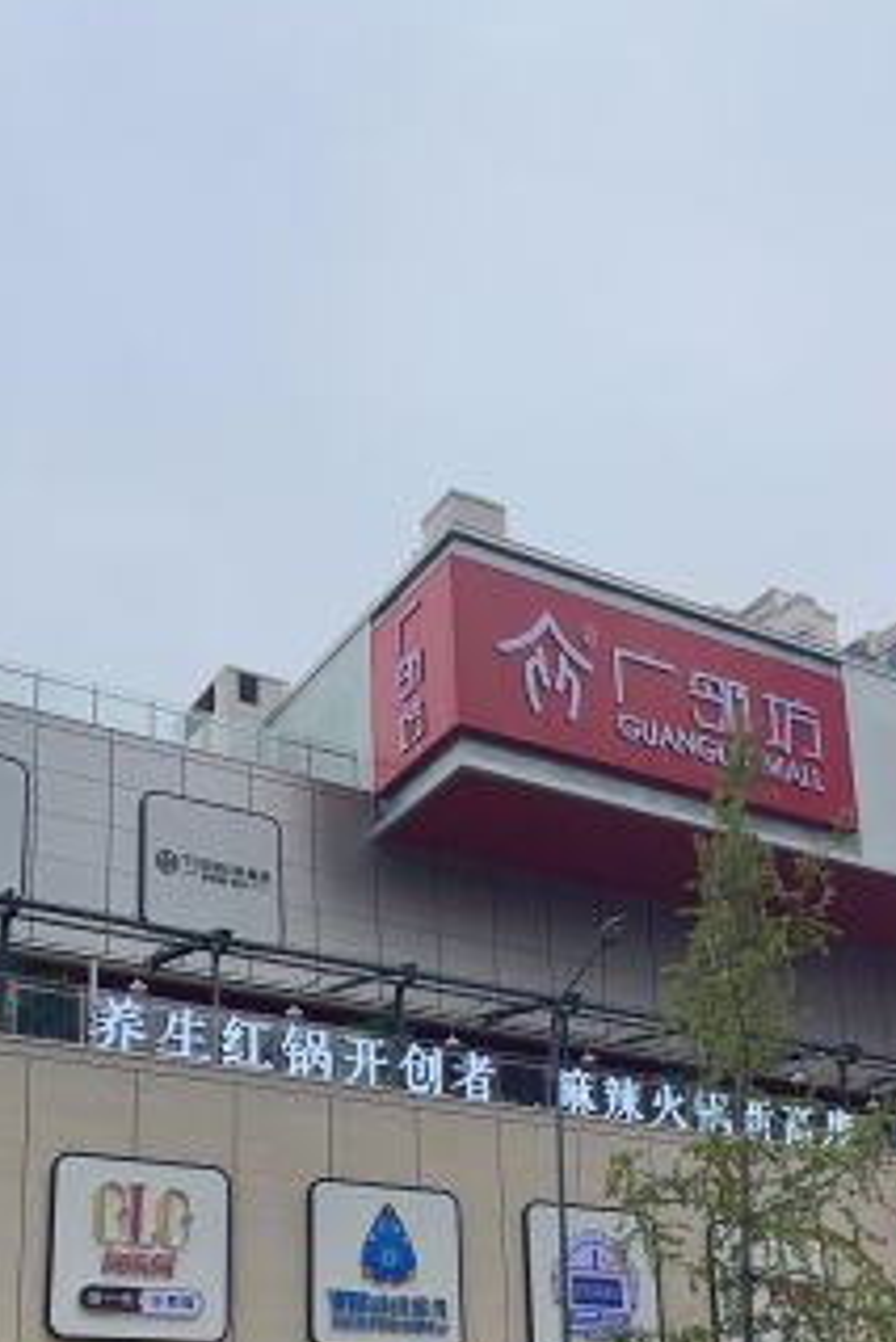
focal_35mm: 77
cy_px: 799
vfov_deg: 26.3
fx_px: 2871
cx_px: 517
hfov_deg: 17.7
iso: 32
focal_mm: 4.2
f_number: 1.6
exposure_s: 1/836
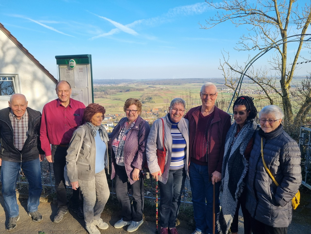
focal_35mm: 26
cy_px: 117
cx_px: 156
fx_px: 234
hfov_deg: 67.3
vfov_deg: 53.1
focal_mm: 5.4
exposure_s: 1/998
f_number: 1.8
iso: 50
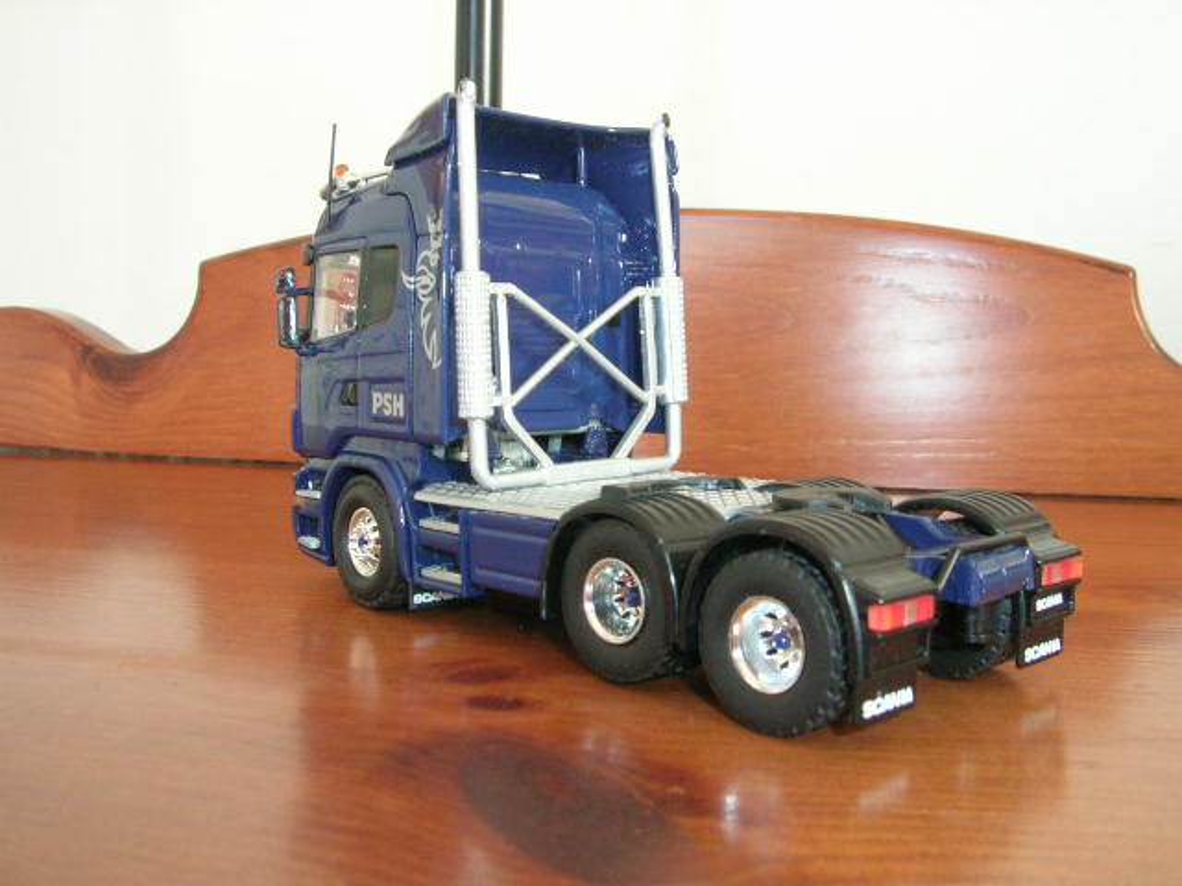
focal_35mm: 35
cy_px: 443
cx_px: 591
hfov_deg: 52.6
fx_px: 1195
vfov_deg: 40.7
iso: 200
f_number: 4.8
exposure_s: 1/9.8
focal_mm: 5.4
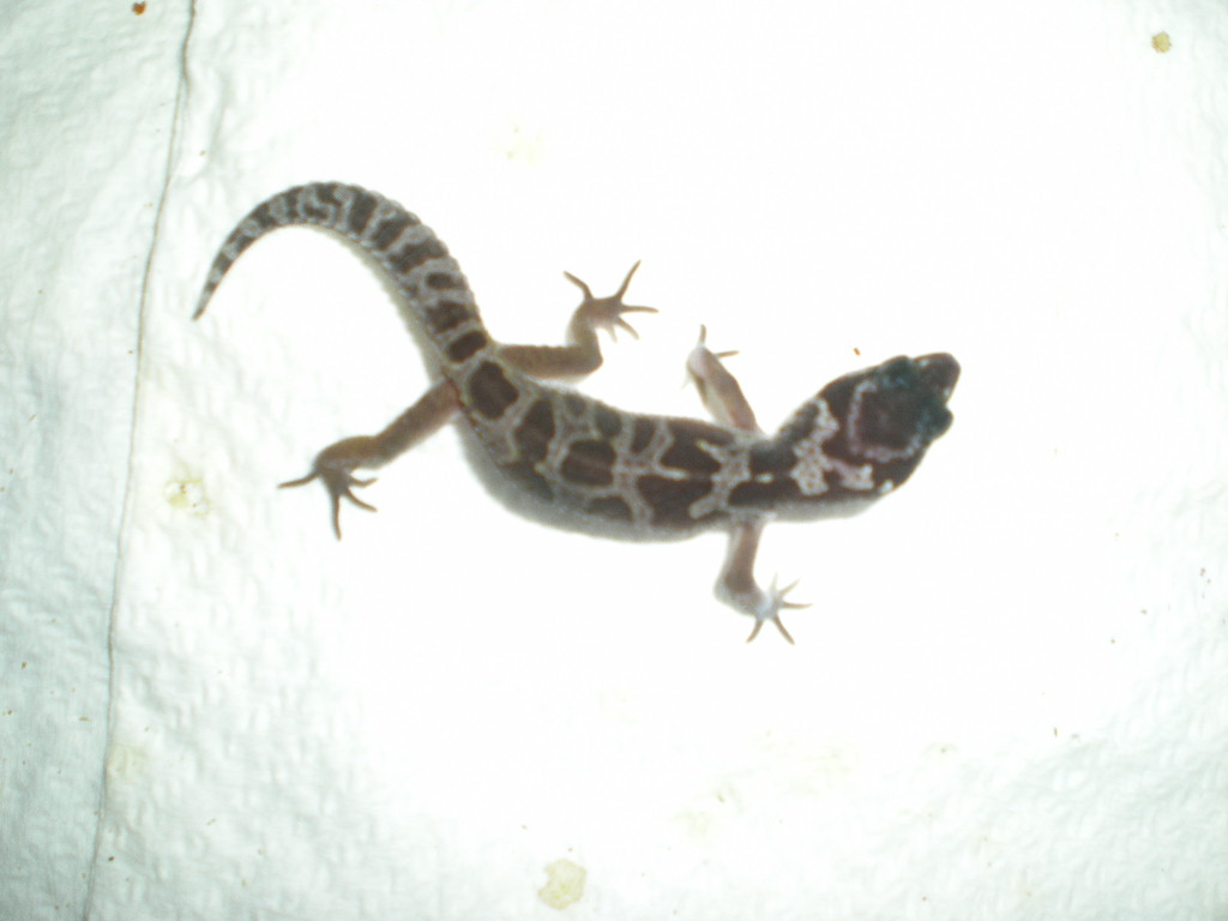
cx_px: 614
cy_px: 460
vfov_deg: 37.7
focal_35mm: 38
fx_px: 1348
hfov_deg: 49.0
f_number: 3.1
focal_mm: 6.3
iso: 50
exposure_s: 1/60
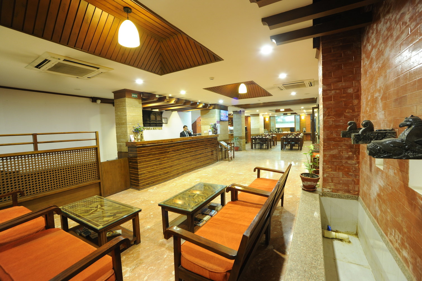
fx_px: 176
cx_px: 211
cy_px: 140
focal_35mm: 15
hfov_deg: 100.4
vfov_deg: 77.3
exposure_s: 1/1.6
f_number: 8
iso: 800
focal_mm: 15
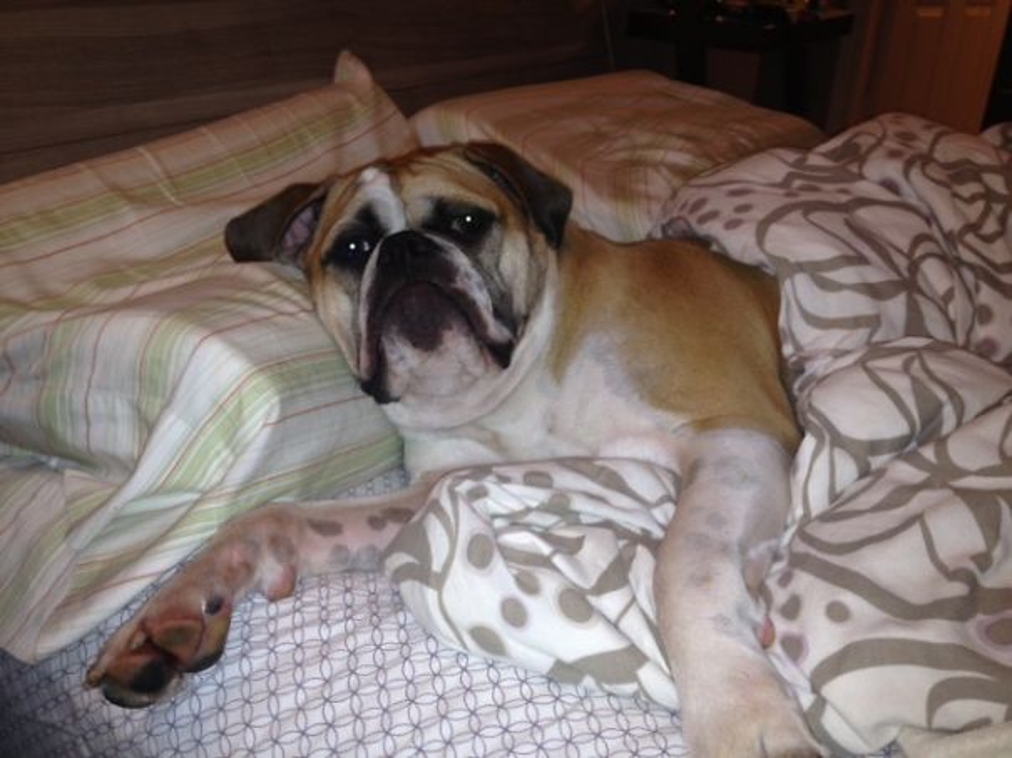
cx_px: 506
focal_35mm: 35
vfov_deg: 40.7
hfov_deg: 52.7
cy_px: 379
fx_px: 1023
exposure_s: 1/20
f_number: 2.4
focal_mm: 4.28
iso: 50
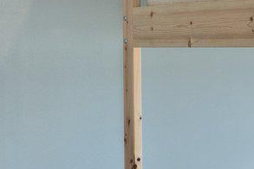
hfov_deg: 16.4
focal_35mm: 112
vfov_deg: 12.2
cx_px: 395
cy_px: 42
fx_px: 790
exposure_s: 1/3
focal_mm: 16
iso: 640
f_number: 8
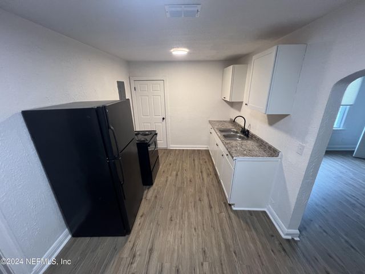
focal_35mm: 13
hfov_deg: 106.2
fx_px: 137
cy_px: 137
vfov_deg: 89.9
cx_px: 182
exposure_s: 1/60
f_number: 1.8
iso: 200
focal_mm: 1.57
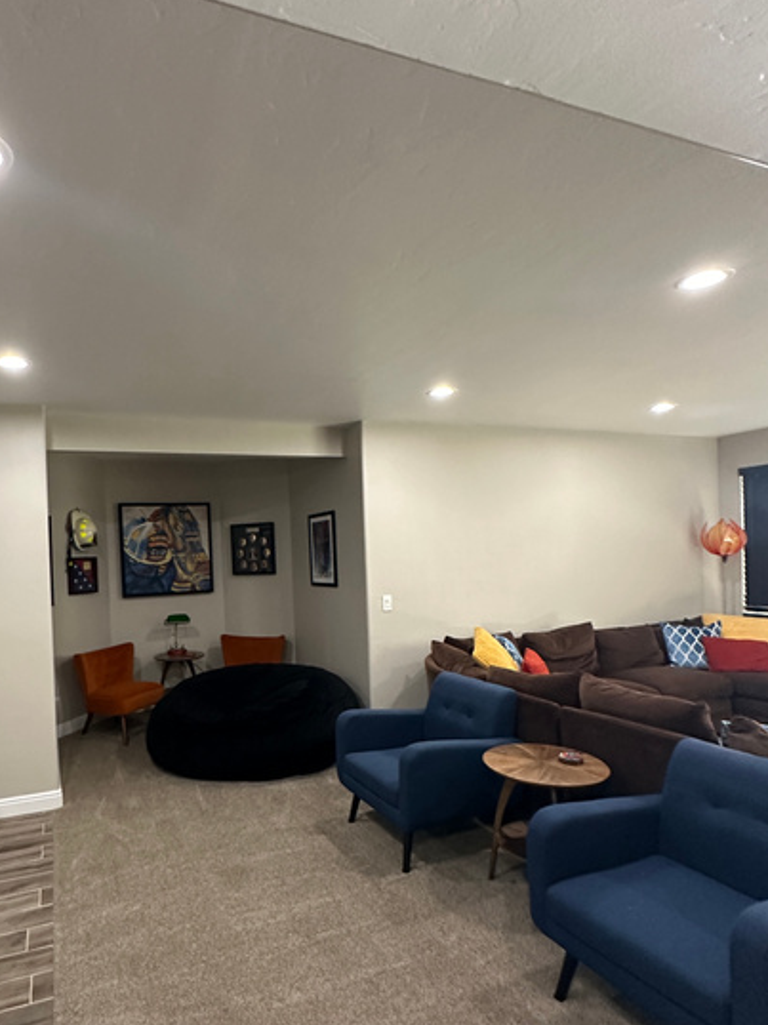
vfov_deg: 81.5
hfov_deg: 64.4
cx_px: 263
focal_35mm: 20
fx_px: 592
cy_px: 568
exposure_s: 1/60
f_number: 2.2
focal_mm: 2.22
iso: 400
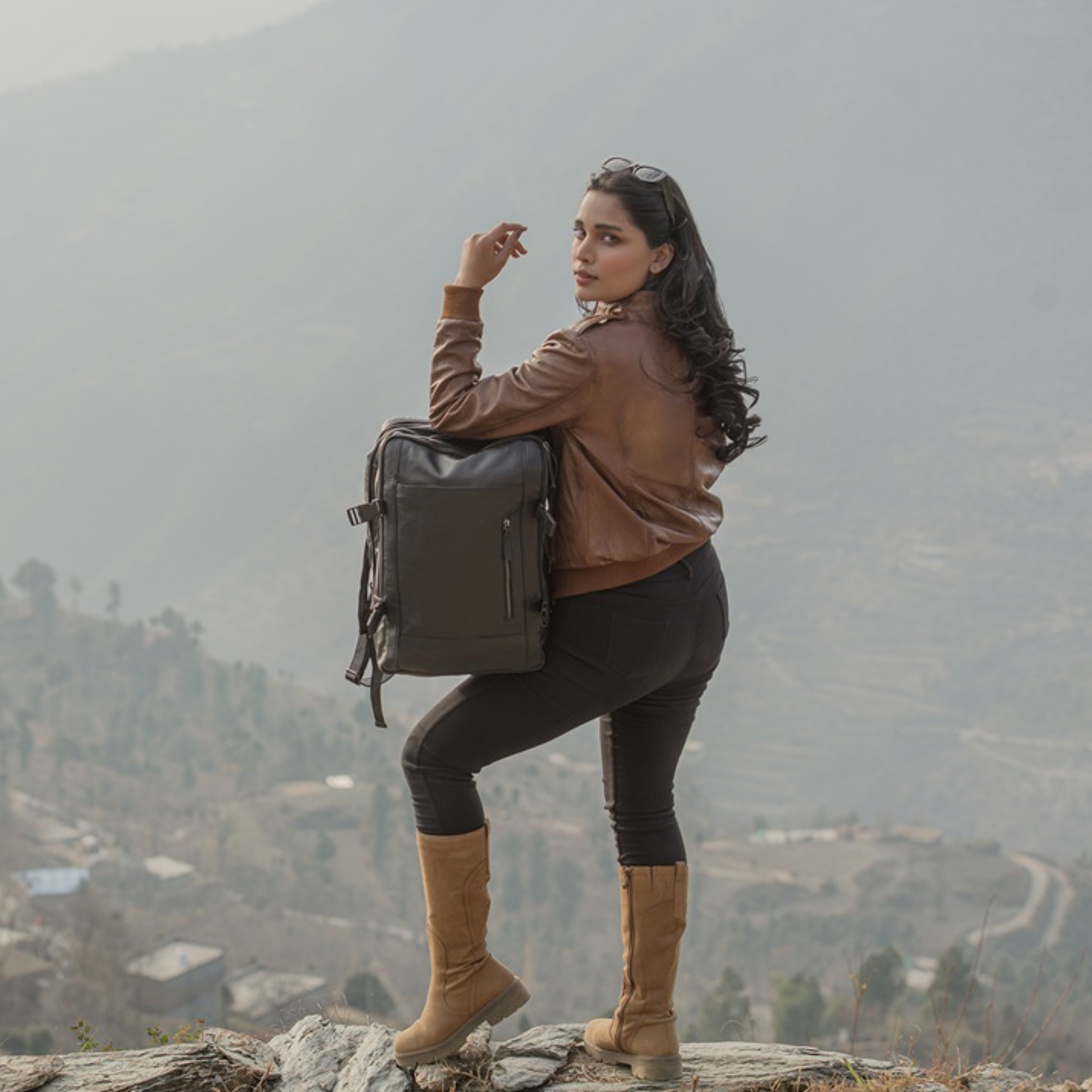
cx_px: 272
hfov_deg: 17.3
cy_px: 557
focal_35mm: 100
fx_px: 3569
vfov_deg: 17.4
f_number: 4.5
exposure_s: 1/200
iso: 80
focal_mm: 70
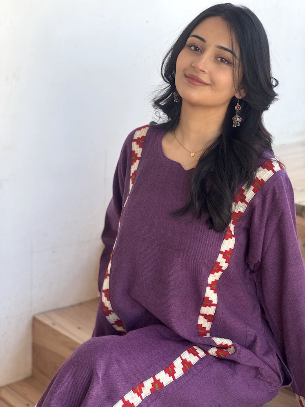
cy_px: 204
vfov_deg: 25.3
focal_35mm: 77
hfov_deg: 19.1
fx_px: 905
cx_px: 152
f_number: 2.8
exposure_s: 1/99
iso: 80
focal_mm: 9
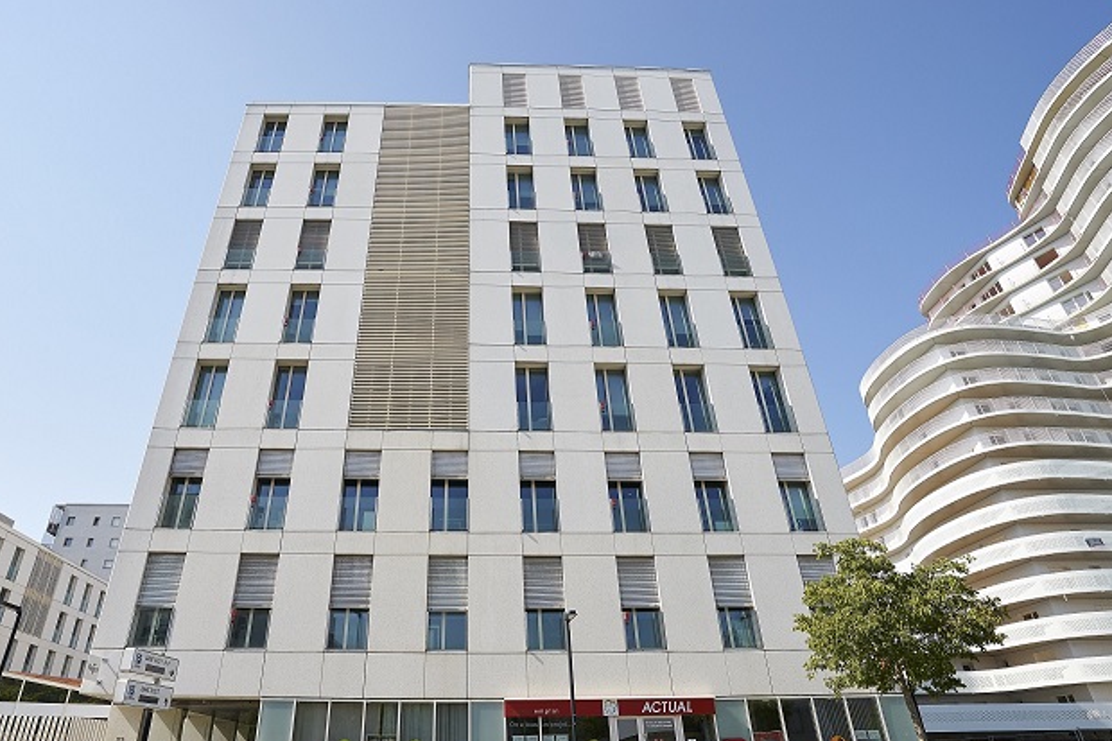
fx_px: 587
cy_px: 433
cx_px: 468
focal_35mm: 19
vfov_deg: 64.1
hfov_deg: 86.2
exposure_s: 1/400
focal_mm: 16
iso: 200
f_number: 8
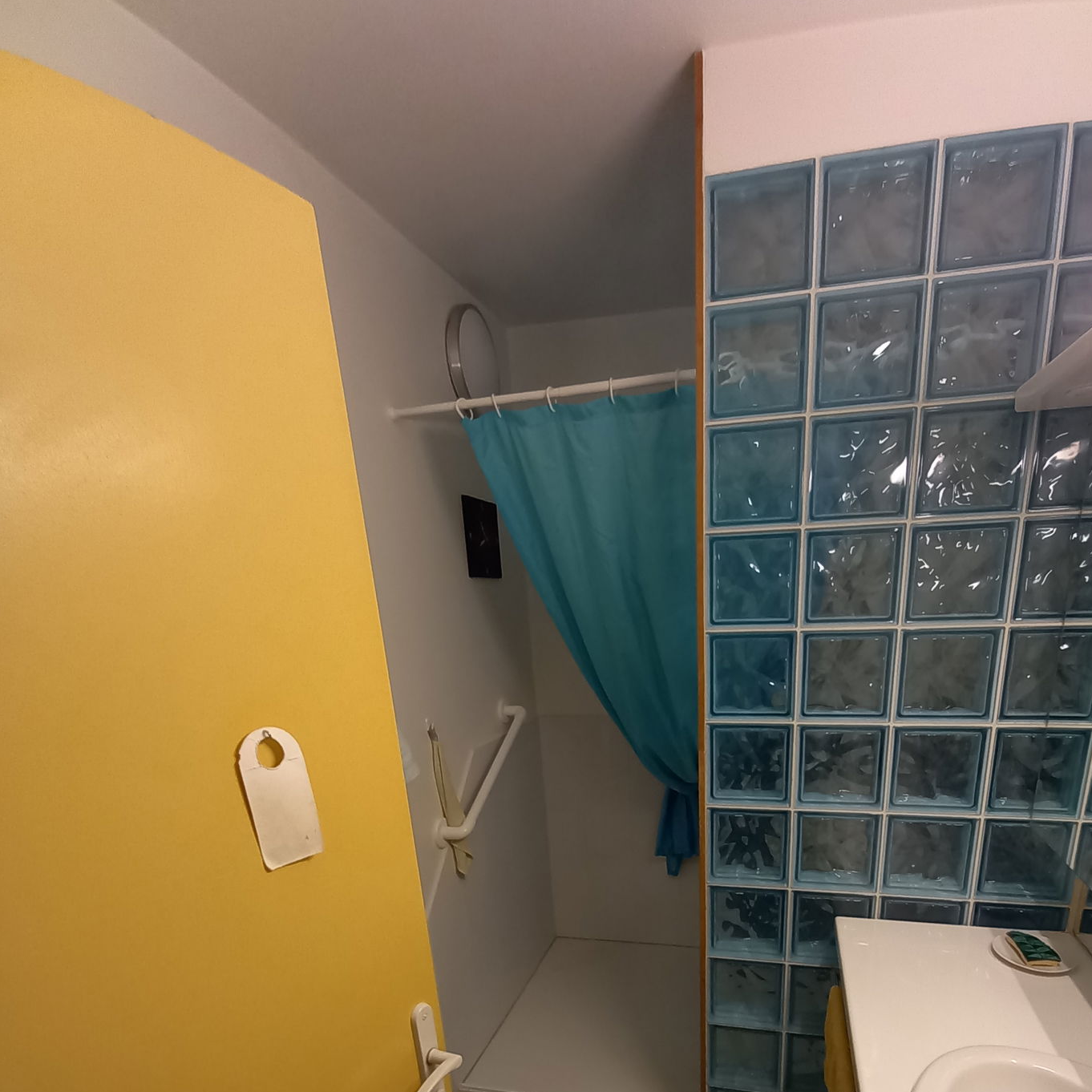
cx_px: 639
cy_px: 805
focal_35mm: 18
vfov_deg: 75.5
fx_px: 642
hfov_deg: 80.0
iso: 200
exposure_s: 1/33.3
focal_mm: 1.42
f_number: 2.2
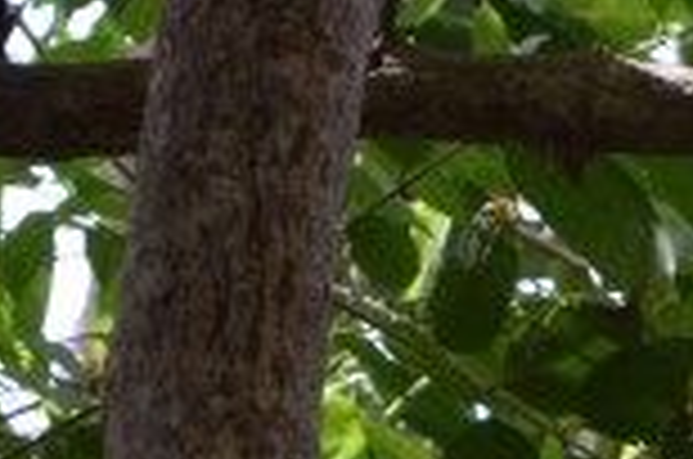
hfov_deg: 3.8
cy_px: 230
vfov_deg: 2.5
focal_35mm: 549
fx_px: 10553
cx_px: -158
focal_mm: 55
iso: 400
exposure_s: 1/250
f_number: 8
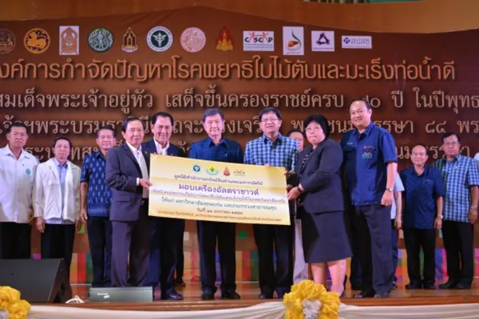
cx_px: 240
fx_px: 772
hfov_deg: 34.5
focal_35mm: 58
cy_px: 160
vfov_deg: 23.4
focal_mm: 58
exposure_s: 1/125
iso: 800
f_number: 4
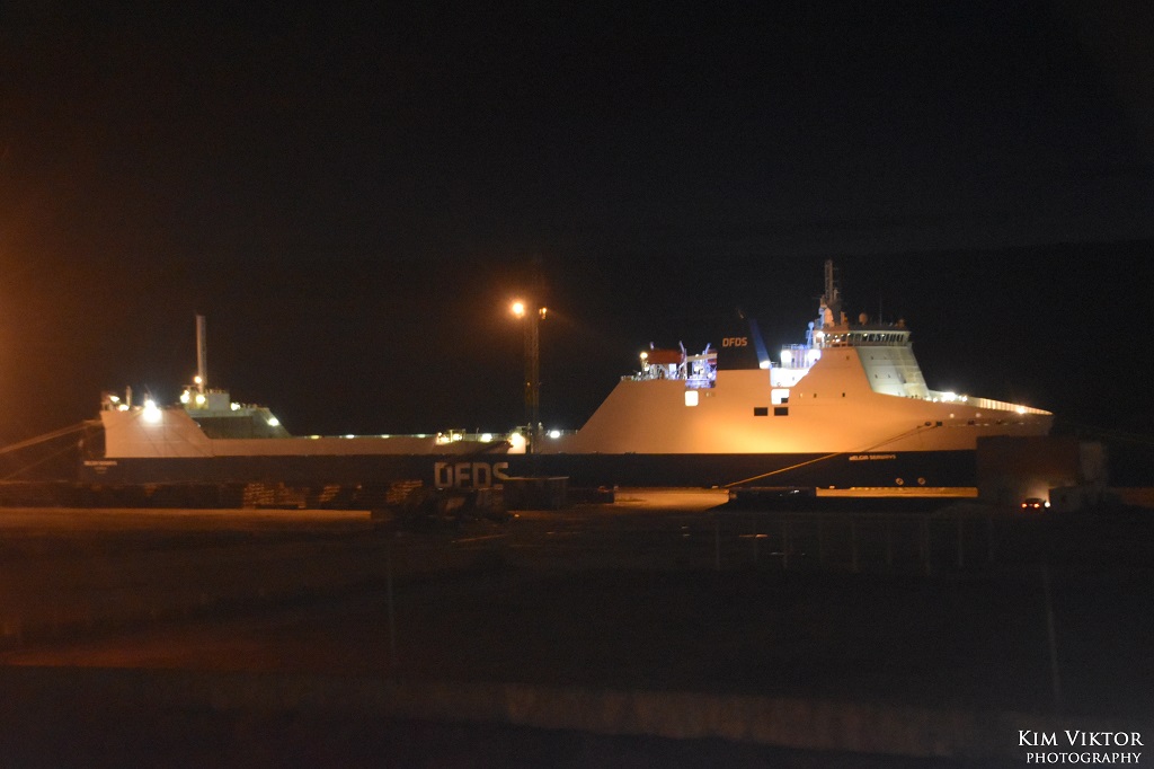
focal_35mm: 128
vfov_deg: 10.7
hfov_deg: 16.1
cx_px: 577
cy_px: 384
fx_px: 4086
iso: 6400
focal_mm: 85
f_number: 5.6
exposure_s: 1/15
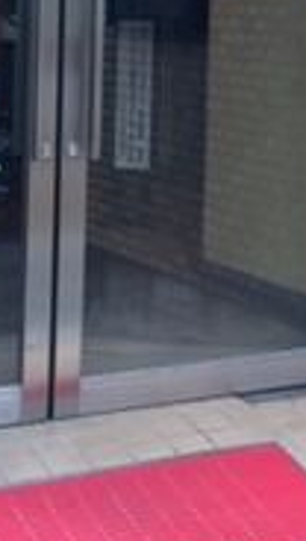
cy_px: 18
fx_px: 1480
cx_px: 468
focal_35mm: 103
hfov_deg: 11.3
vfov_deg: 20.2
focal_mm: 4.15
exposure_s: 1/40
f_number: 2.2
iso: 40
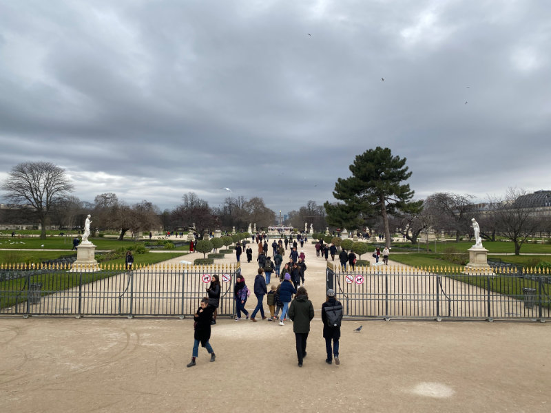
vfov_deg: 53.1
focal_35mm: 26
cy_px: 206
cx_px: 276
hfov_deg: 67.3
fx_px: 414
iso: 32
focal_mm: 4.2
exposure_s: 1/339
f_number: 1.8
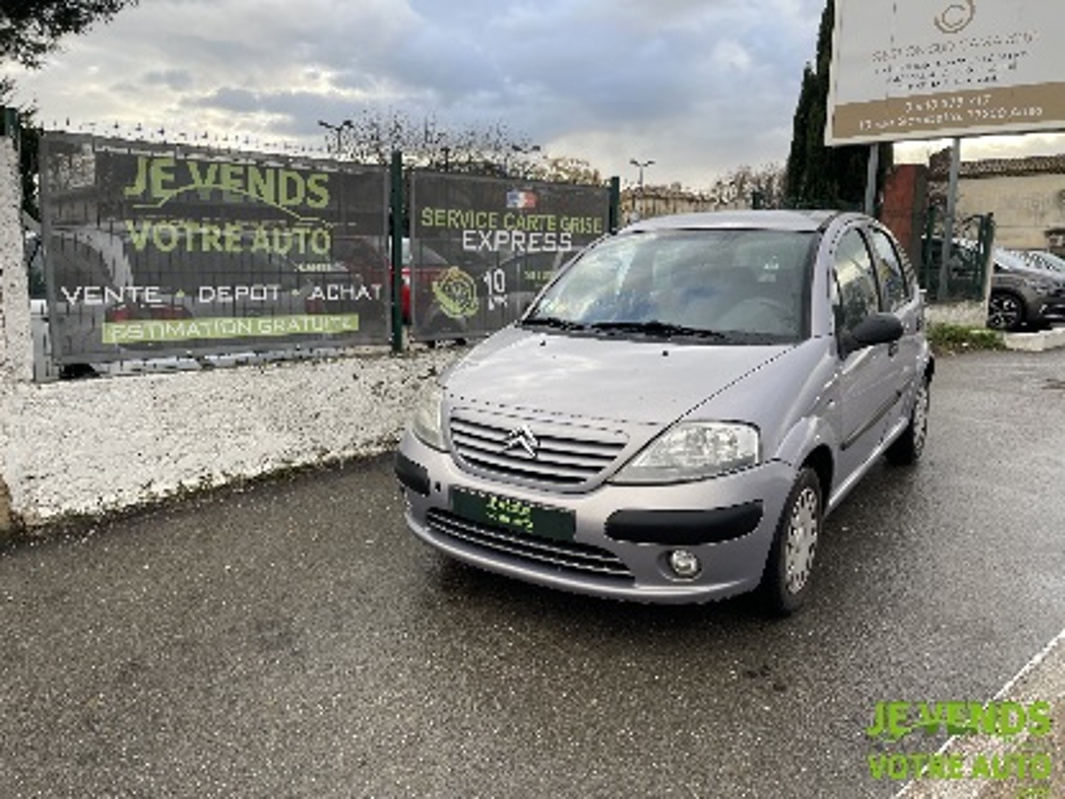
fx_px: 769
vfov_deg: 54.9
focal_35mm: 25
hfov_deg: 69.4
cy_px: 400
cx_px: 532
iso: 32
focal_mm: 5.1
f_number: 1.6
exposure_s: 1/470
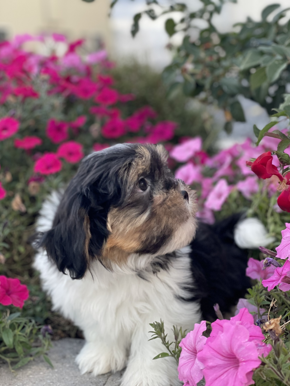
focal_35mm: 53
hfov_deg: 27.5
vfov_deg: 36.2
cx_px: 146
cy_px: 197
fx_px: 592
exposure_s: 1/122
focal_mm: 6
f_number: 2
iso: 50
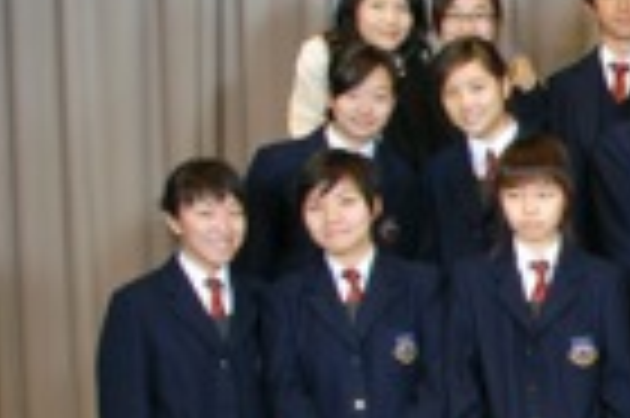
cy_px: 321
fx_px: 1800
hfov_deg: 17.2
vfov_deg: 13.2
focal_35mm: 103
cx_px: 1030
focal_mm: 20
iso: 100
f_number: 10
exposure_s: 1/4
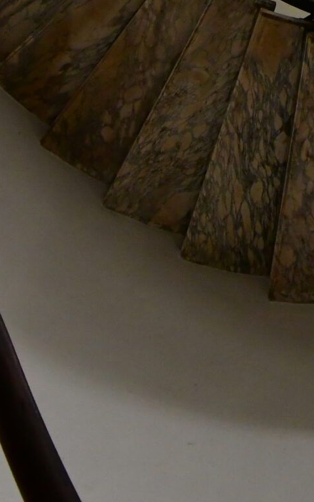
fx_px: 698
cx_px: 325
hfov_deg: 24.1
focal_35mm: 51
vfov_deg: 28.4
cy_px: -223
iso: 3200
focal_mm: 10
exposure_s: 1/50
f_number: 8
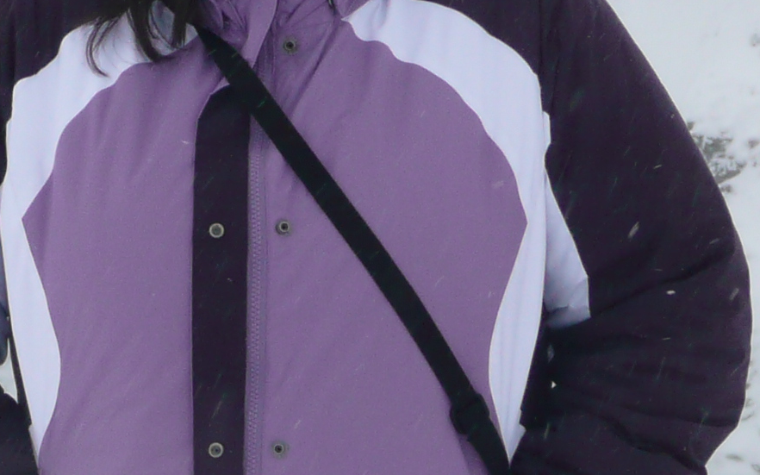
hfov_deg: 10.3
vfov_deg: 6.5
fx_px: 4204
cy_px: 257
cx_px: 72
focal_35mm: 203
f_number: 4.3
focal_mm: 9.1
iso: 100
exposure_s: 1/400
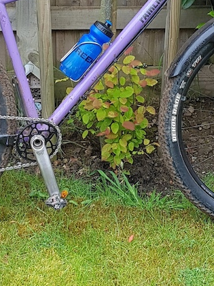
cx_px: 88
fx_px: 816
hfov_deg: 14.9
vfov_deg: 19.8
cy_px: 113
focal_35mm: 99
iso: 40
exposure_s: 1/164
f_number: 1.7
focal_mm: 4.2
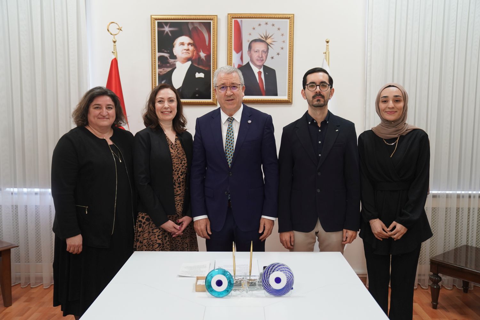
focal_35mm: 33
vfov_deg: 40.0
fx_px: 440
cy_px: 160
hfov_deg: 57.2
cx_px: 240
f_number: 3.2
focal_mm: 33
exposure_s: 1/125
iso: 1600
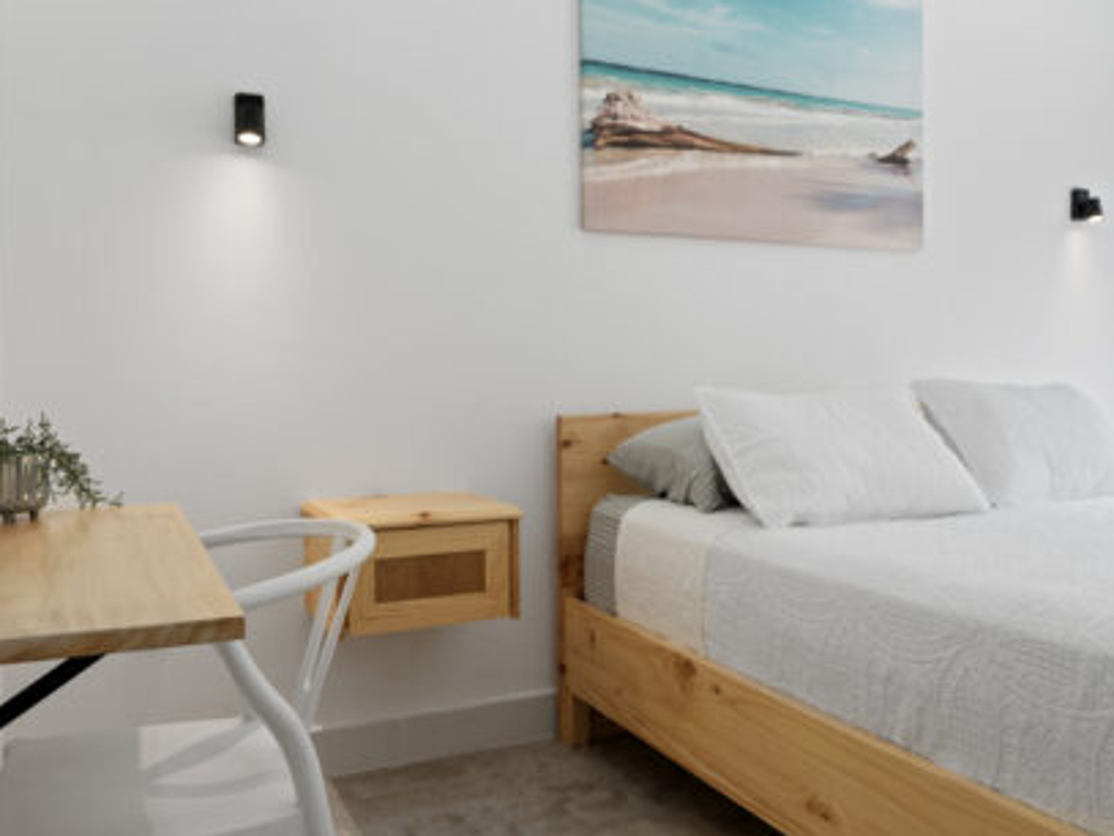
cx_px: 558
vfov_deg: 52.0
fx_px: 857
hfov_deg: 66.1
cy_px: 399
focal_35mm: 27
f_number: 4
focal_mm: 21.5
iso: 100
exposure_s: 1/8
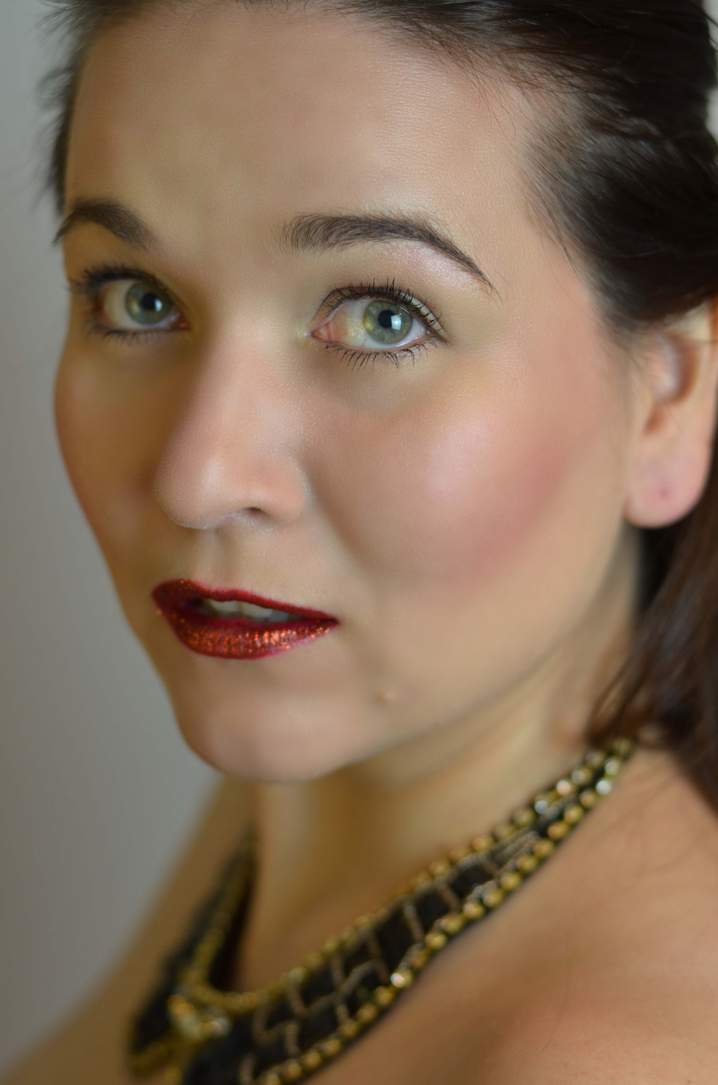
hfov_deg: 18.1
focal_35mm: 75
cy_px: 542
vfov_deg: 27.0
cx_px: 359
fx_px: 2254
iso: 400
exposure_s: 1/160
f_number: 2.8
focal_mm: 50
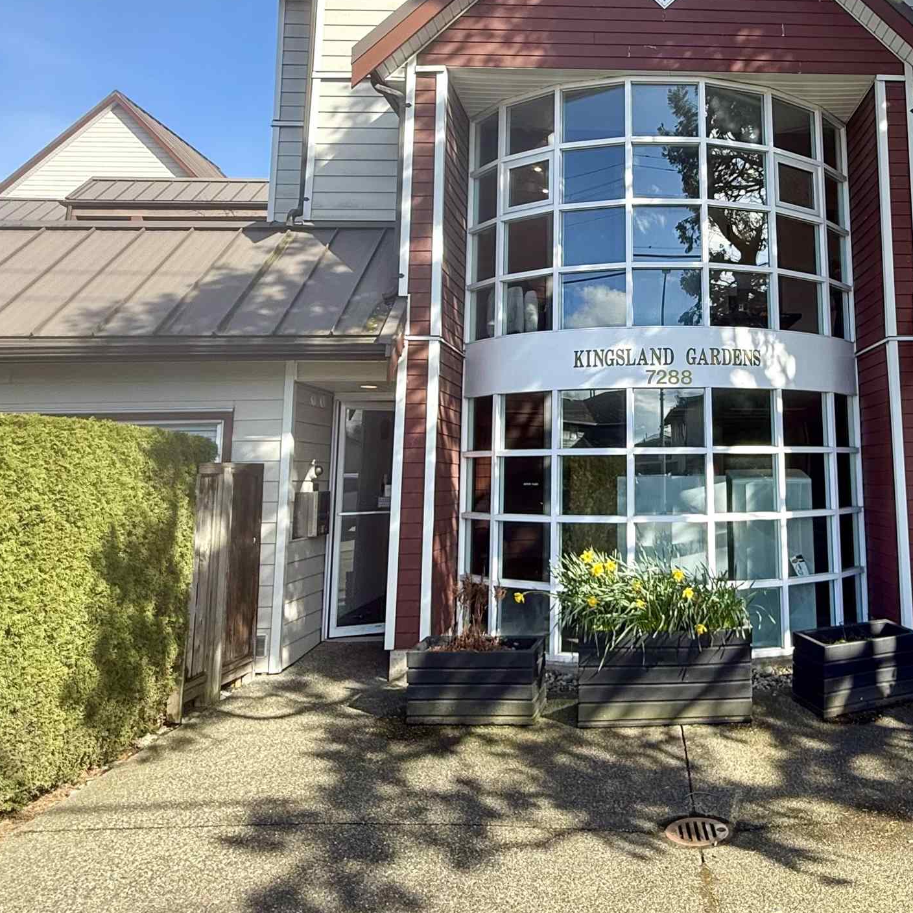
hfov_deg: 56.4
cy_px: 355
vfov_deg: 58.5
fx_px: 806
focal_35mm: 27
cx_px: 678
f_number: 2.2
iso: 64
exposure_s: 1/265
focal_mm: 2.22
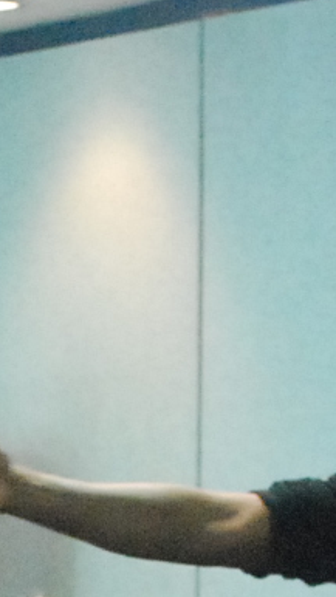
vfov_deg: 6.1
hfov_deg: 3.5
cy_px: 931
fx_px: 5499
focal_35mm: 347
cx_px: -395
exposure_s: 1/30
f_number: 5.3
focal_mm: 44
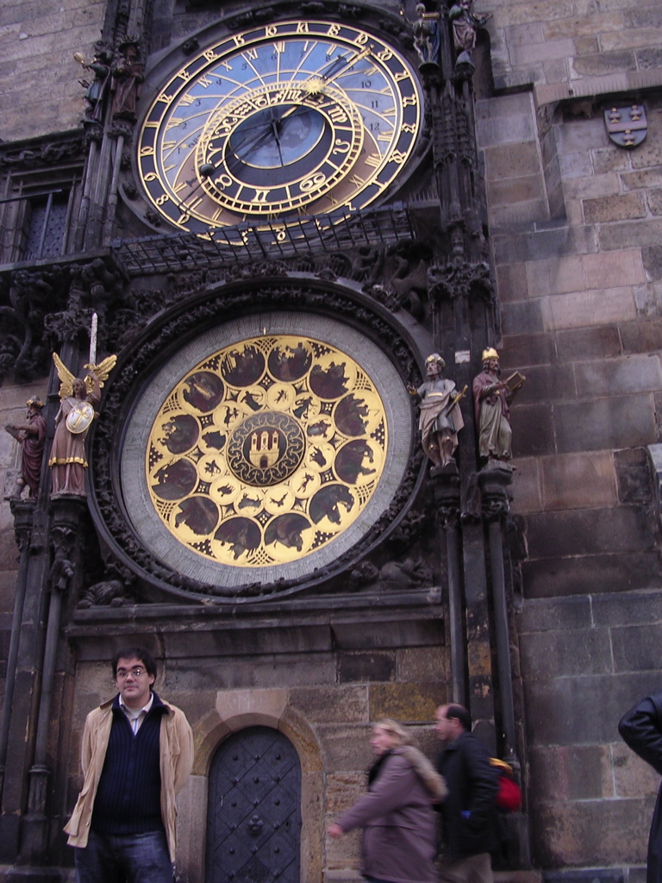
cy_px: 442
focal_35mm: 38
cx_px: 331
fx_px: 969
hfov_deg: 37.7
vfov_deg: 49.0
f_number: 2.8
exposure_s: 1/30
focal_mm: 5.8
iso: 111
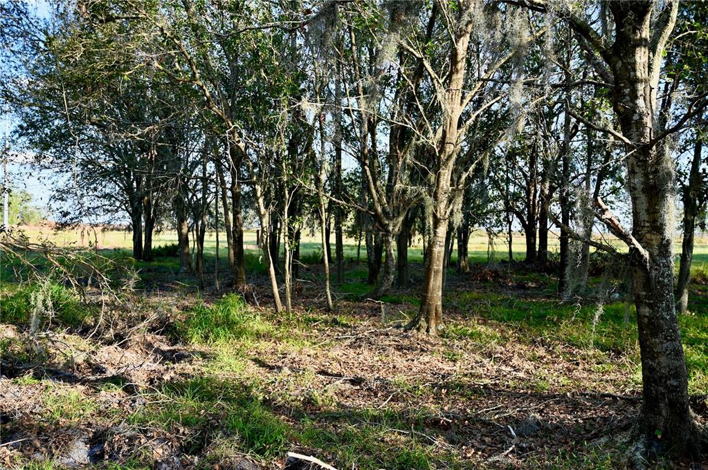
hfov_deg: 58.0
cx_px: 354
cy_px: 235
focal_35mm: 32
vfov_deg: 40.5
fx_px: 639
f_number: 5
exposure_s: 1/250
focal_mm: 32.5
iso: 200
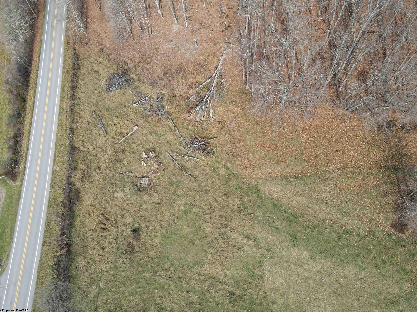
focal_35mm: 24
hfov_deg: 71.6
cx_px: 208
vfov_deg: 56.8
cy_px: 156
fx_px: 289
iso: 100
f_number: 2.8
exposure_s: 1/240
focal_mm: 4.5
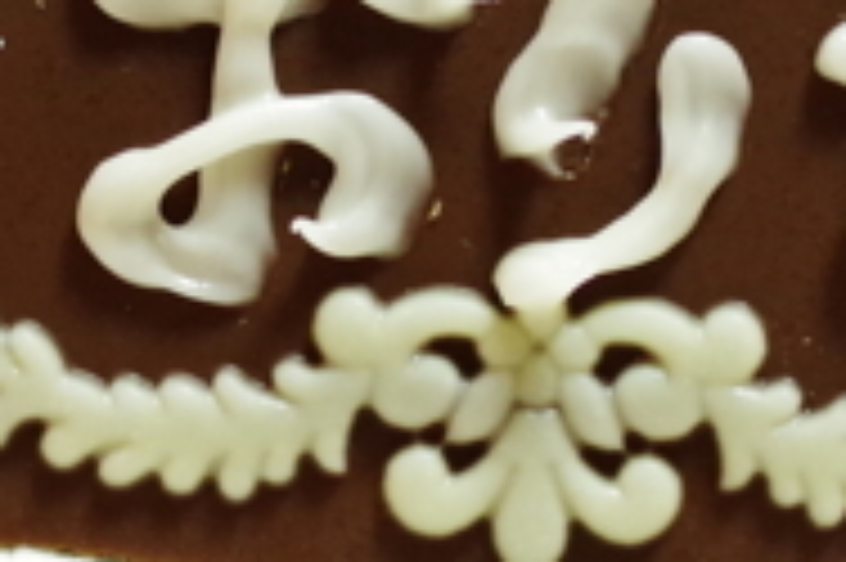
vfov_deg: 4.8
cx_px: 536
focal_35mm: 283
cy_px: 292
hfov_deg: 7.3
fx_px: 6645
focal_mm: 35
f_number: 2.8
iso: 800
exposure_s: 1/60
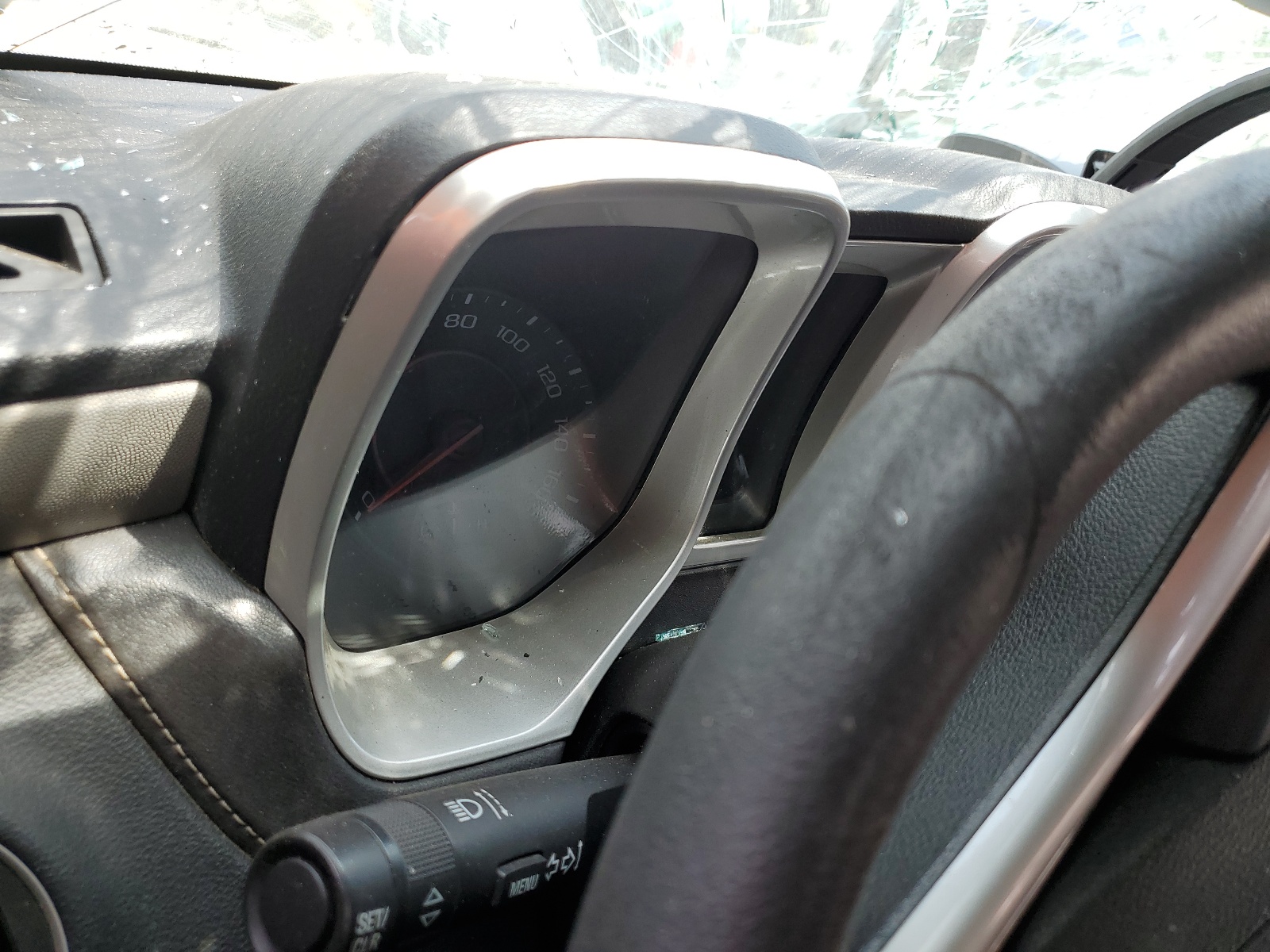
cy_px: 476
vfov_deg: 53.1
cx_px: 635
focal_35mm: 26
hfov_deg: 67.3
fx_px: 954
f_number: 1.5
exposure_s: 1/345
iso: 50
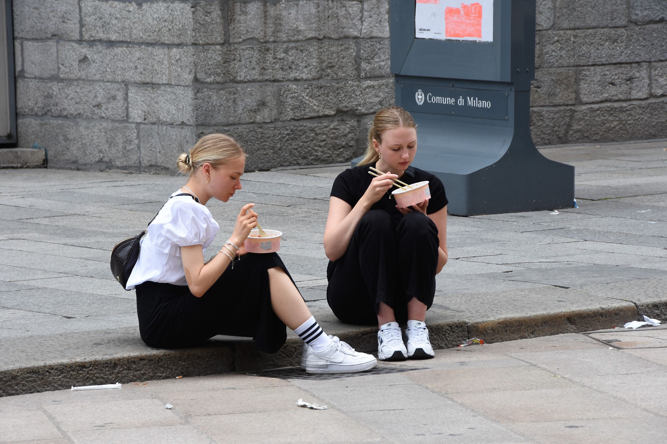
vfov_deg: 7.6
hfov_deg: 11.4
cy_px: 222
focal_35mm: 180
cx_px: 334
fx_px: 3335
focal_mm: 120
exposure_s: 1/250
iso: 400
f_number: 9
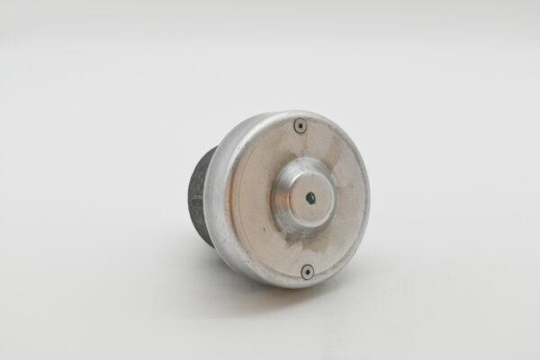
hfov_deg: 28.1
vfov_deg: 18.9
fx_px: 1080
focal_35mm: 72
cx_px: 270
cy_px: 180
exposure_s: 1/1600
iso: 1600
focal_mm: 48
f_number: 8
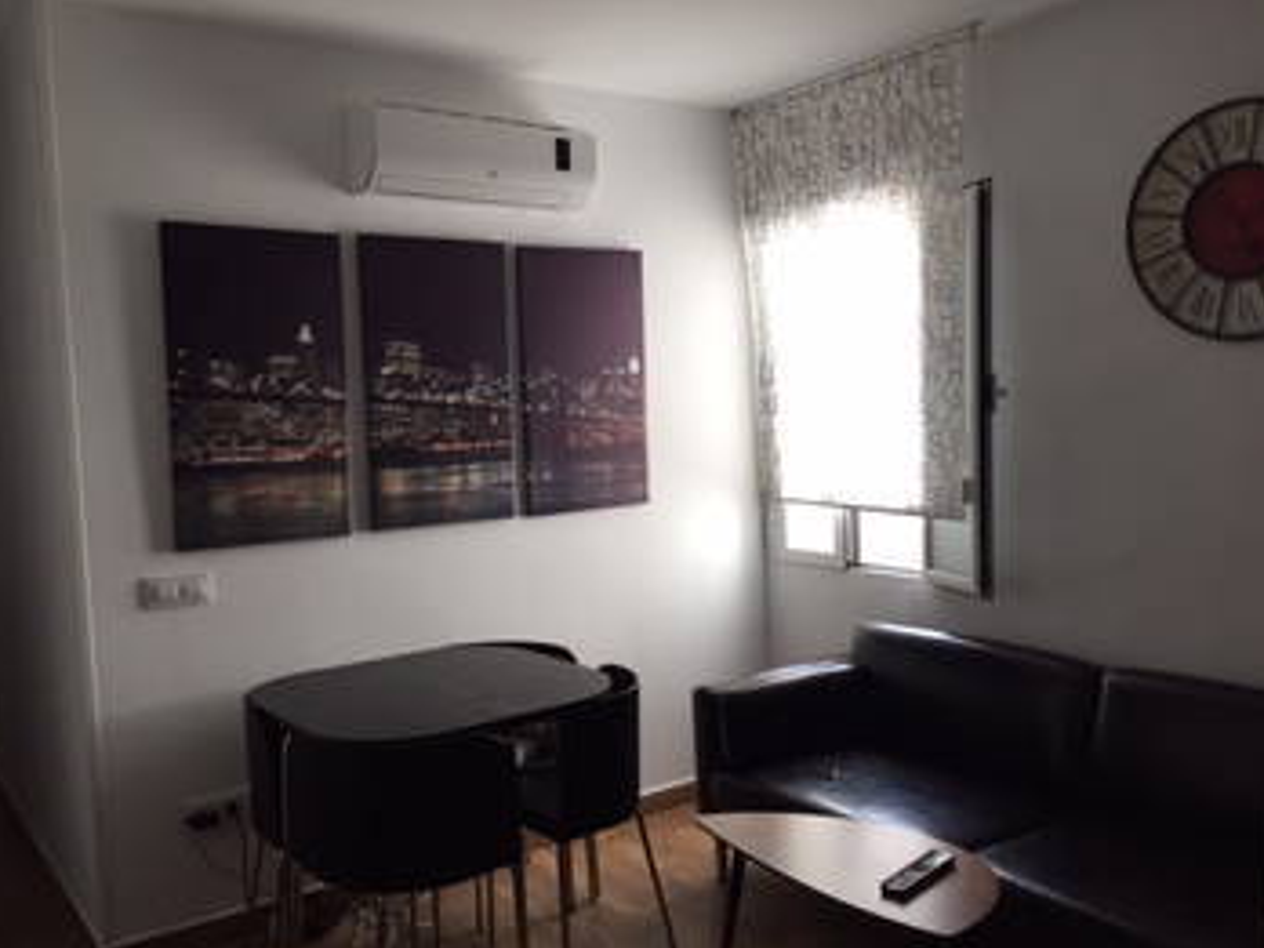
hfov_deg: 60.0
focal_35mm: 30
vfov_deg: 46.8
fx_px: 1095
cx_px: 628
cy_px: 487
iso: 50
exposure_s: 1/120
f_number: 2.2
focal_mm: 4.15
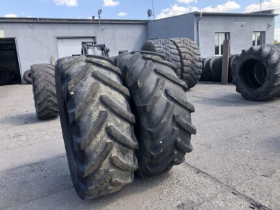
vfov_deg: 49.8
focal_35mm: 28
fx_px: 227
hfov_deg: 63.4
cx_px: 140
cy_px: 105
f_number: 1.8
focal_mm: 3.99
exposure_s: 1/340
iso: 20
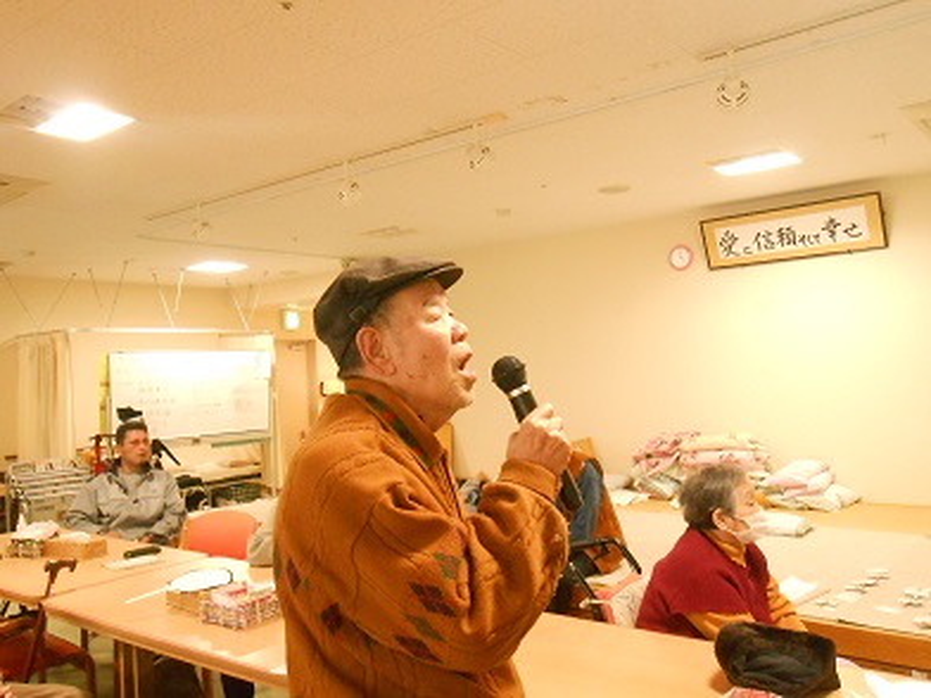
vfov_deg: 46.8
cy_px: 349
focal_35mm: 30
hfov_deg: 60.0
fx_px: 807
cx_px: 466
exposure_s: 1/20
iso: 800
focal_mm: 5.3
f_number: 3.8
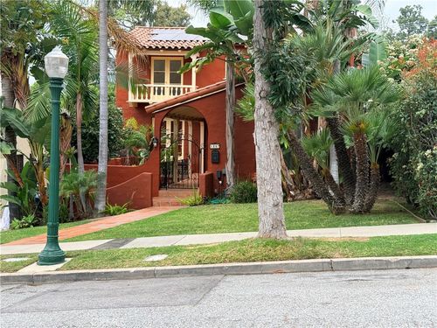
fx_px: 606
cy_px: 164
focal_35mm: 48
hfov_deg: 39.7
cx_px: 218
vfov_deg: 30.3
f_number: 1.78
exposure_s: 1/592
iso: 100
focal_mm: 6.76
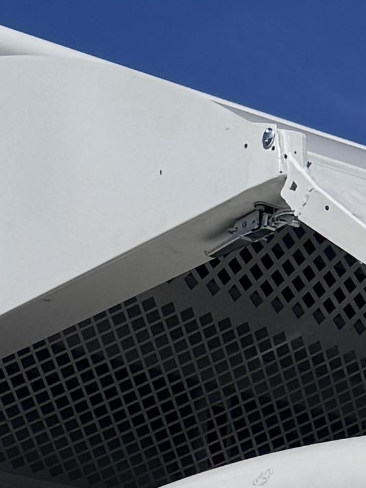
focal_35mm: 178
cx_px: 191
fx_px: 2508
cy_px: 1015
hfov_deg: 8.3
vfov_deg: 10.2
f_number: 1.78
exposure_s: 1/12346
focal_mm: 6.76
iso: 64
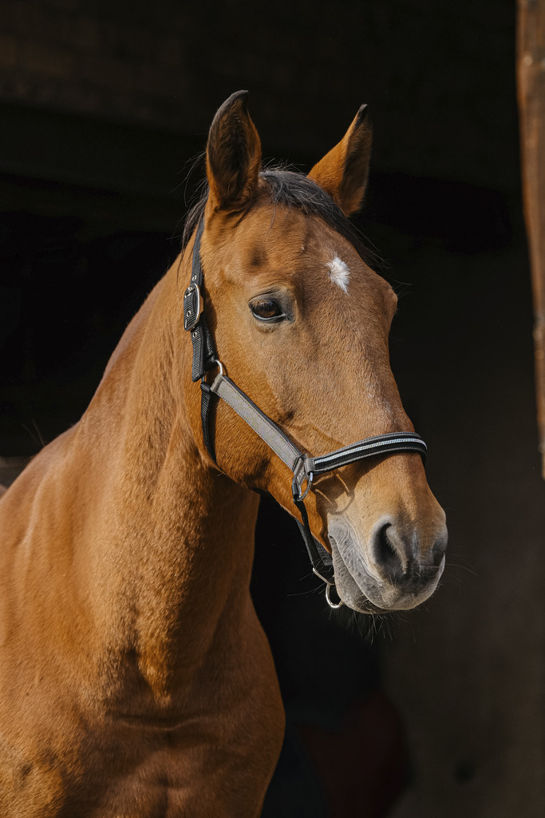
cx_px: 272
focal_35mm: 206
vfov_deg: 10.0
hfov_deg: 6.7
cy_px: 409
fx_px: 4676
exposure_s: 1/1000
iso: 800
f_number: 4.5
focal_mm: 137.5
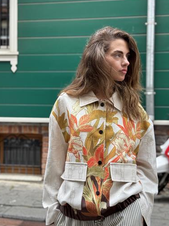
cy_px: 108
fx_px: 332
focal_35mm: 51
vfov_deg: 37.5
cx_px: 85
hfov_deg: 28.5
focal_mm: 6.76
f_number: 1.78
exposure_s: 1/364
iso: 64
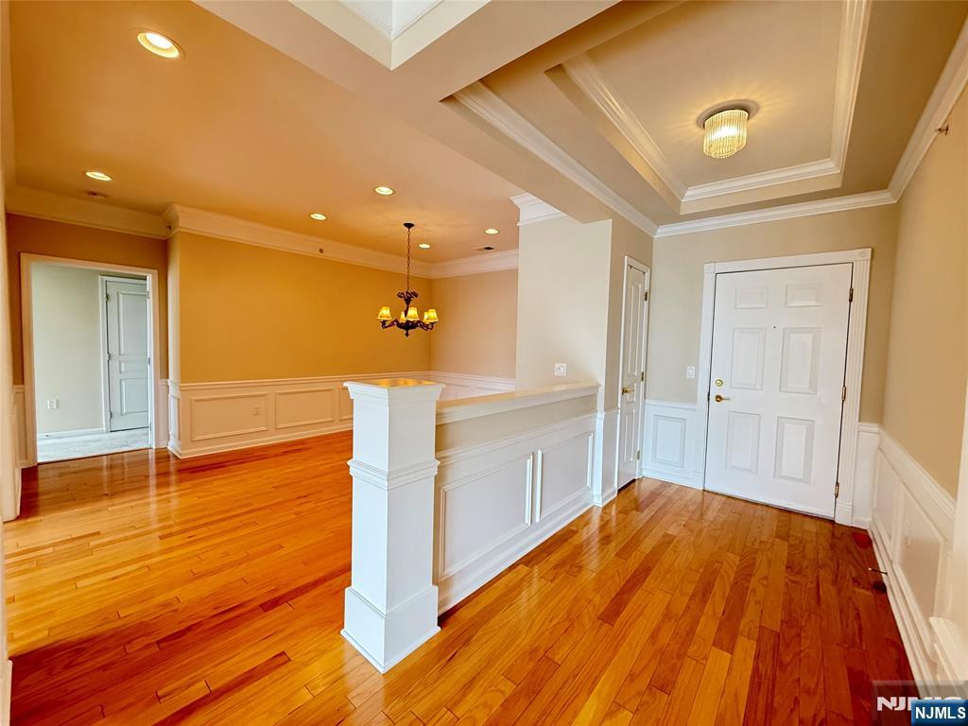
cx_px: 484
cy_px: 363
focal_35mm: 14
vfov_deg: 85.7
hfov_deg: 102.1
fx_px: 391
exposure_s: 1/60
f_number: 2.2
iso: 500
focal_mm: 2.22
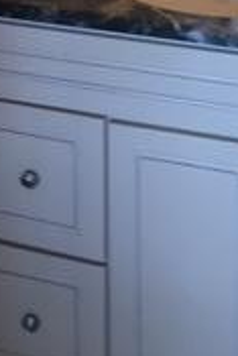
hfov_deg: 11.7
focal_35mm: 110
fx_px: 1089
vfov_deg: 16.5
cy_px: -218
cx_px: -161
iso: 64
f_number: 2.2
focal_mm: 4.15
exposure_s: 1/30
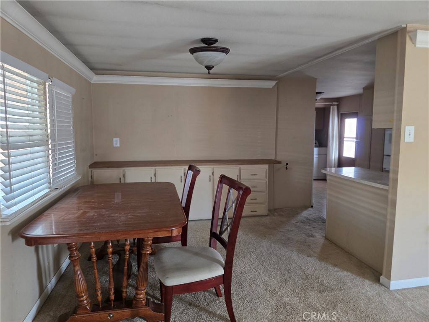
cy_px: 161
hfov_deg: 73.9
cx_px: 214
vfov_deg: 58.9
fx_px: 285
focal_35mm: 23
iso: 500
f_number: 1.7
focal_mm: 6.3
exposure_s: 1/120
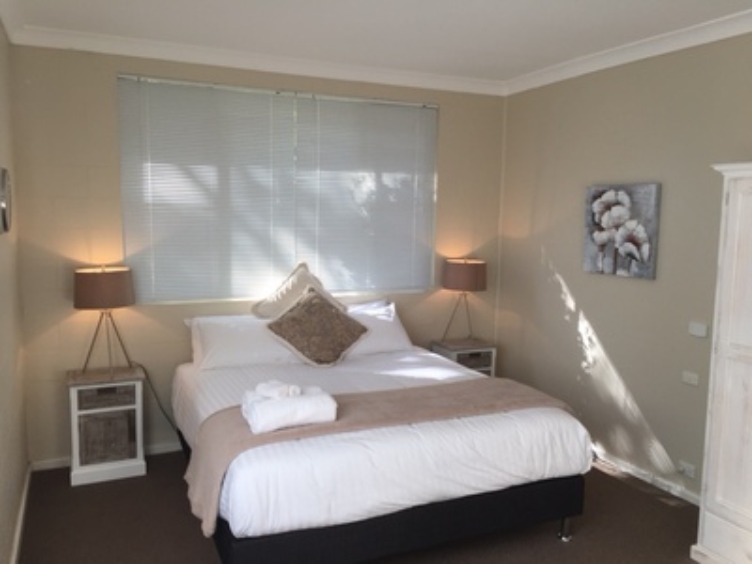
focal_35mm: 29
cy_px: 282
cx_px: 376
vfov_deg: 48.2
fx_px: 630
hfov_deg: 61.7
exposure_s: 1/50
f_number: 2.2
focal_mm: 4.15
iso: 32
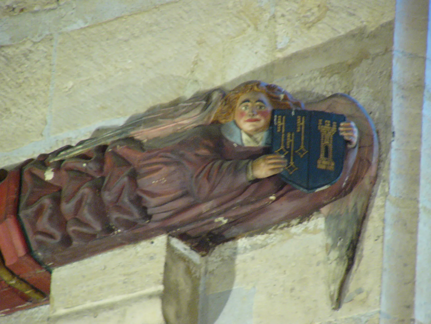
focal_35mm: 432
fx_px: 5379
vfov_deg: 3.4
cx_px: 216
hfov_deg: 4.6
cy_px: 162
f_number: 2.8
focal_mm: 72
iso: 200
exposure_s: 1/6
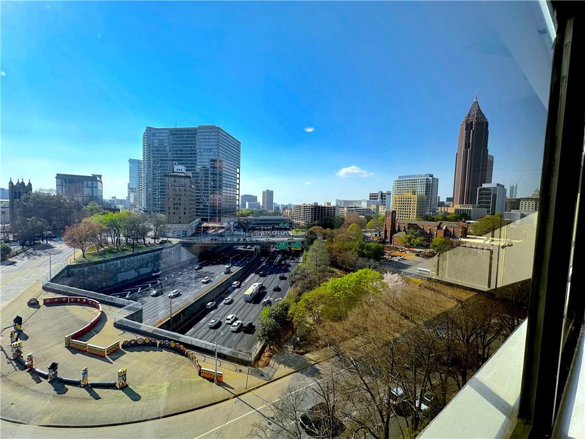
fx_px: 237
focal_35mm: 14
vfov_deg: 85.7
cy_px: 220
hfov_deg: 102.1
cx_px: 292
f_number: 2.2
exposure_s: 1/587
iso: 50
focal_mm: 2.22
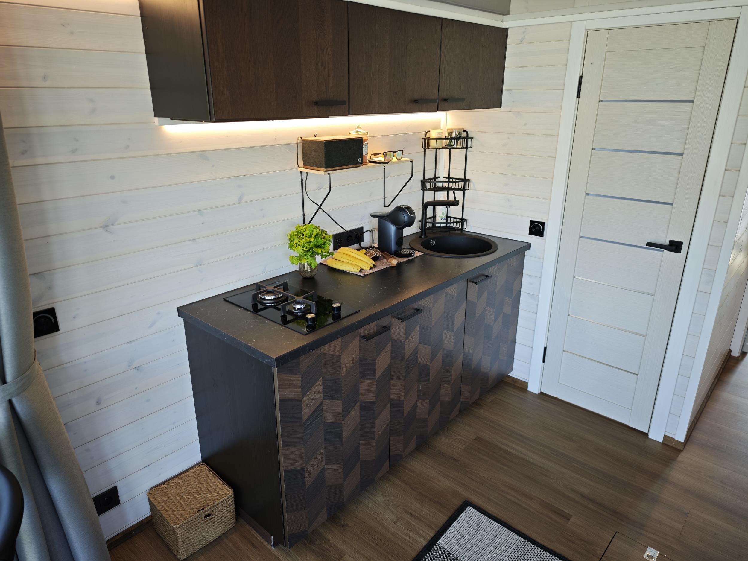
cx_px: 374
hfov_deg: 73.9
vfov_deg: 58.9
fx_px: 497
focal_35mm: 23
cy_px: 280
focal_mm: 8.72
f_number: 1.63
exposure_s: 1/100
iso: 160
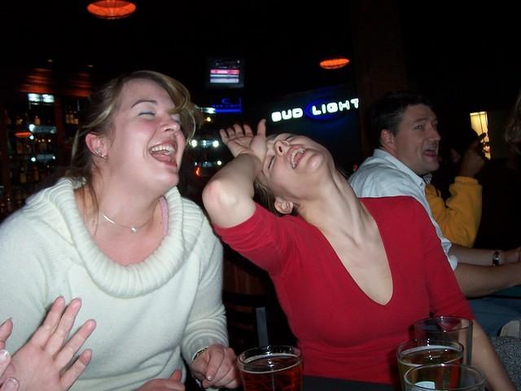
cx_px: 260
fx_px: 557
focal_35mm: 37
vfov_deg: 38.7
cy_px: 196
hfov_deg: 50.1
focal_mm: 5.6
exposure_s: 1/60
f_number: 2.8
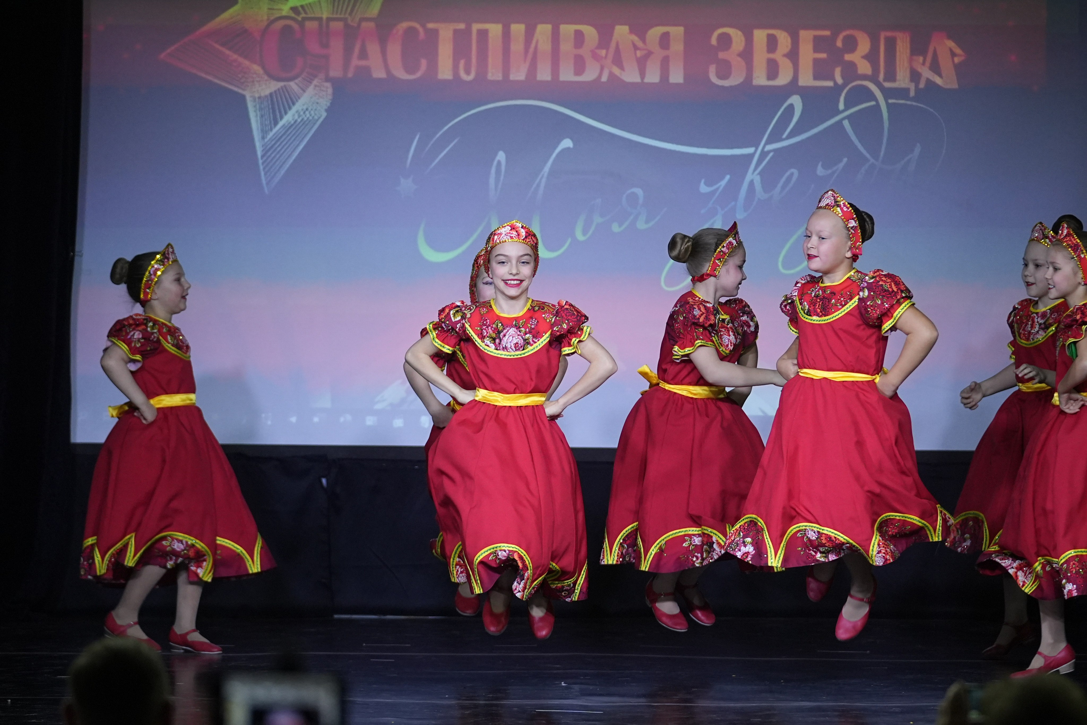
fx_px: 6069
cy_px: 362
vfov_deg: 6.8
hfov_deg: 10.2
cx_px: 544
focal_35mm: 201
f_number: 2.8
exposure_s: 1/400
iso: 2000
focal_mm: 134
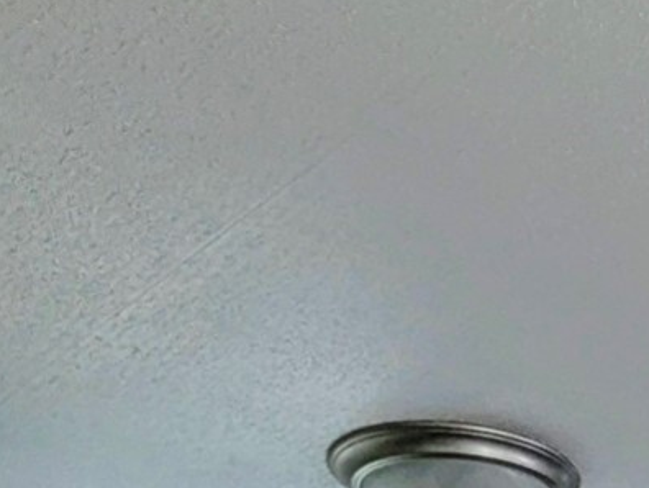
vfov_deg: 15.9
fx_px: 1258
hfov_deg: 16.6
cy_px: 1042
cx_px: 1446
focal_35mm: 67
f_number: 2.2
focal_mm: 1.95
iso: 56
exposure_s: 1/25.5
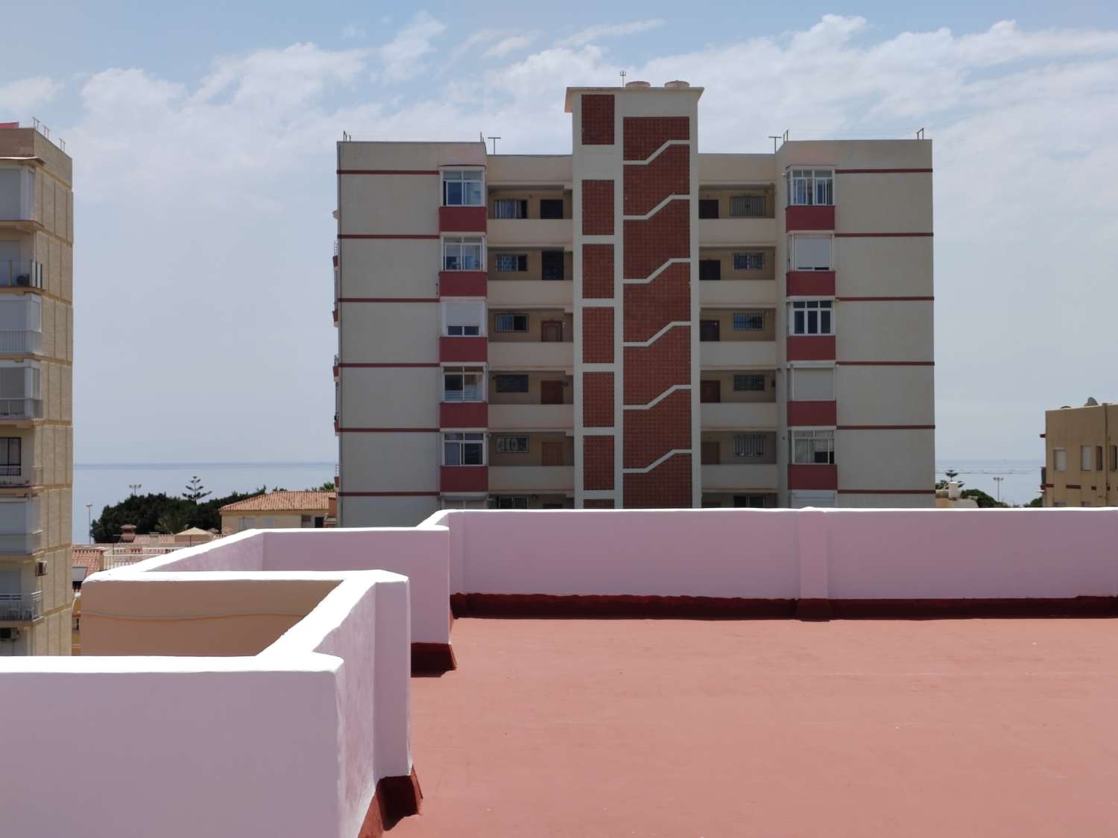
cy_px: 419
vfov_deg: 27.0
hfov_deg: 35.5
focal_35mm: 54
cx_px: 559
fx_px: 1744
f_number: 1.9
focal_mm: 5.52
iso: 100
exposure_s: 1/2000
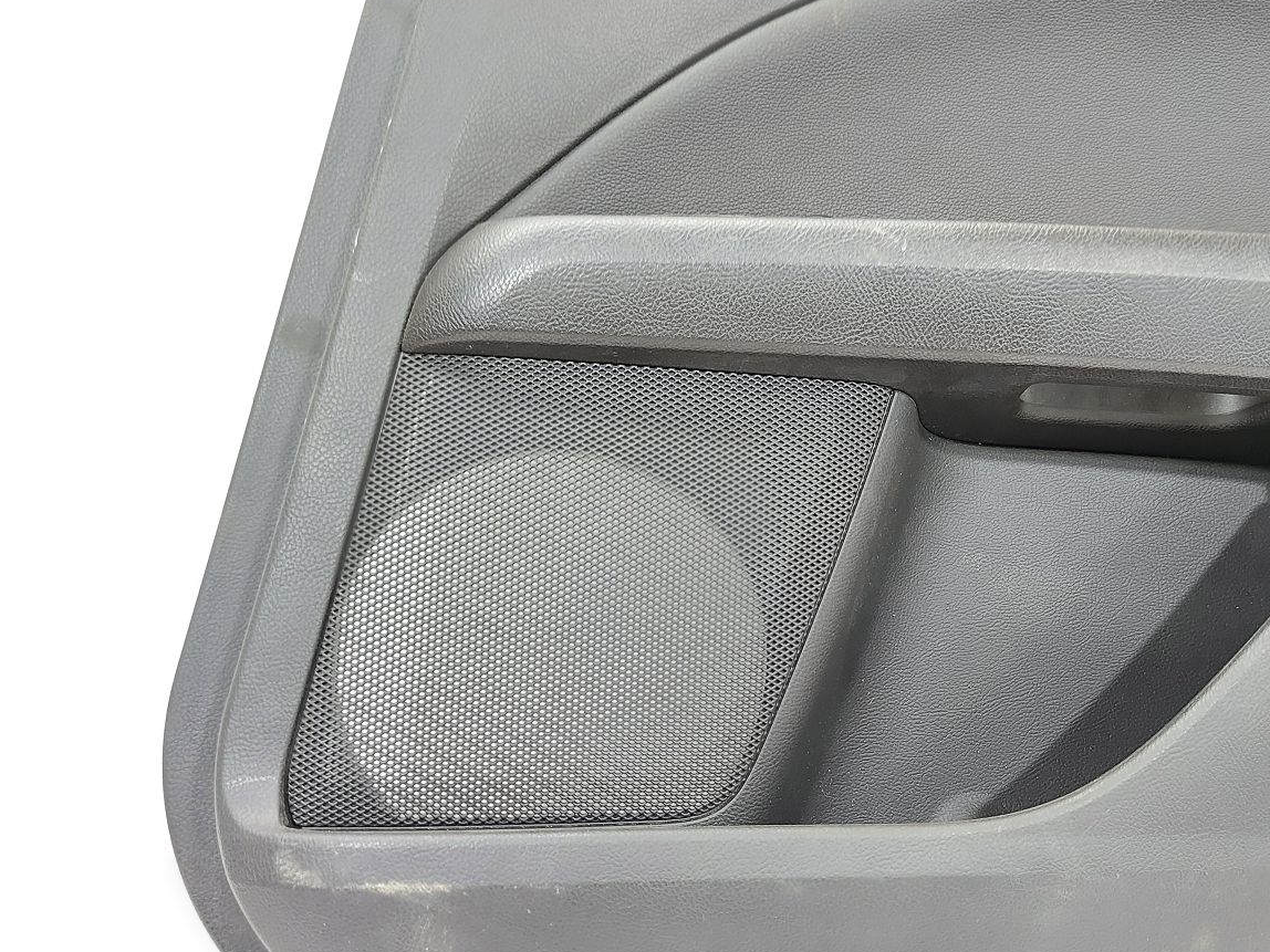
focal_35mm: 29
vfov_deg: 48.1
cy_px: 543
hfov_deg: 61.2
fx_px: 1064
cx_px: 754
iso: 250
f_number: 1.8
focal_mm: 5.23
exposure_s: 1/25
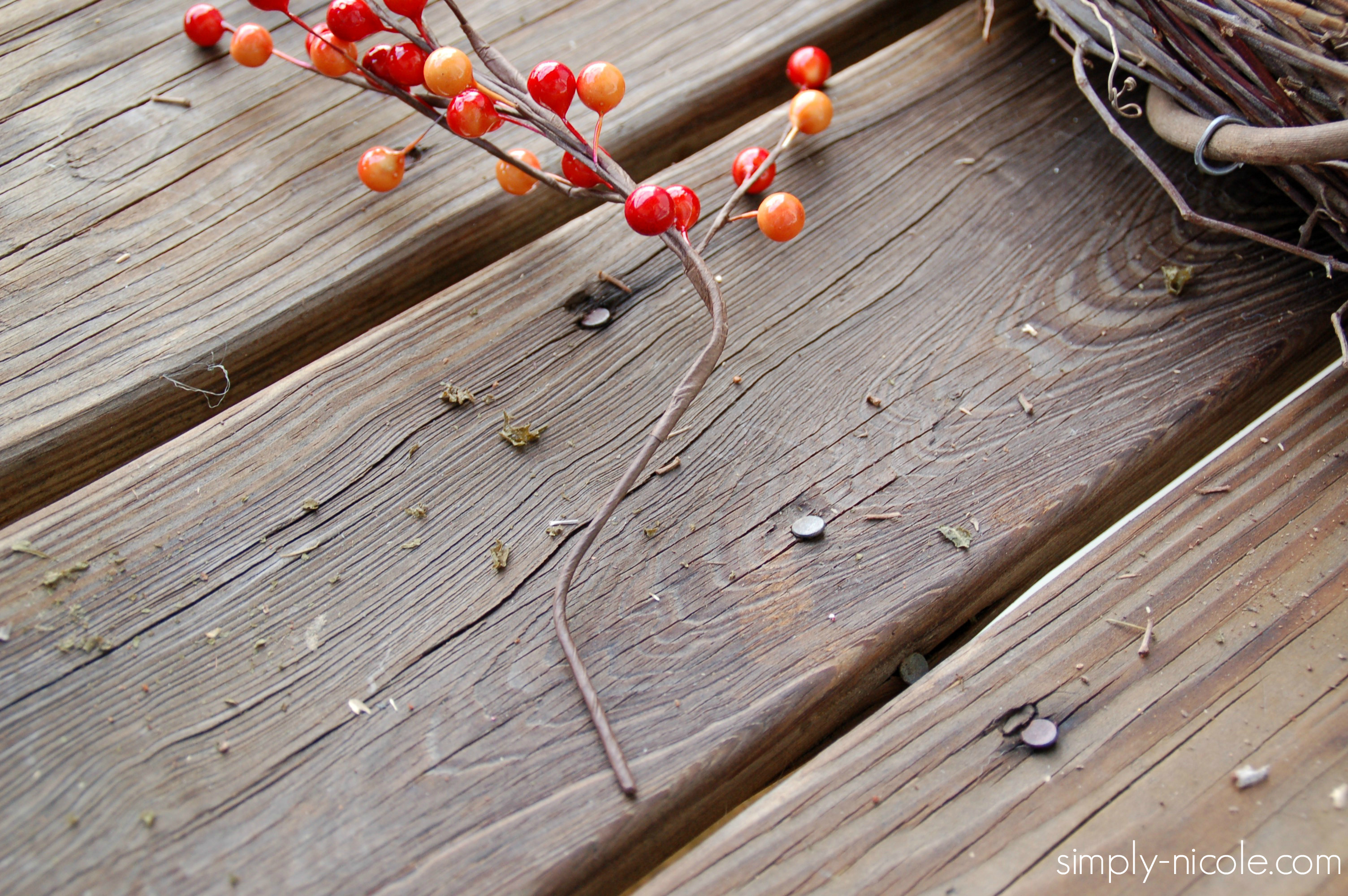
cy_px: 448
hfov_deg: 35.1
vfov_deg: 23.7
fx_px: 2132
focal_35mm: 57
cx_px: 674
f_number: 4.5
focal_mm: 38
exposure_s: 1/40
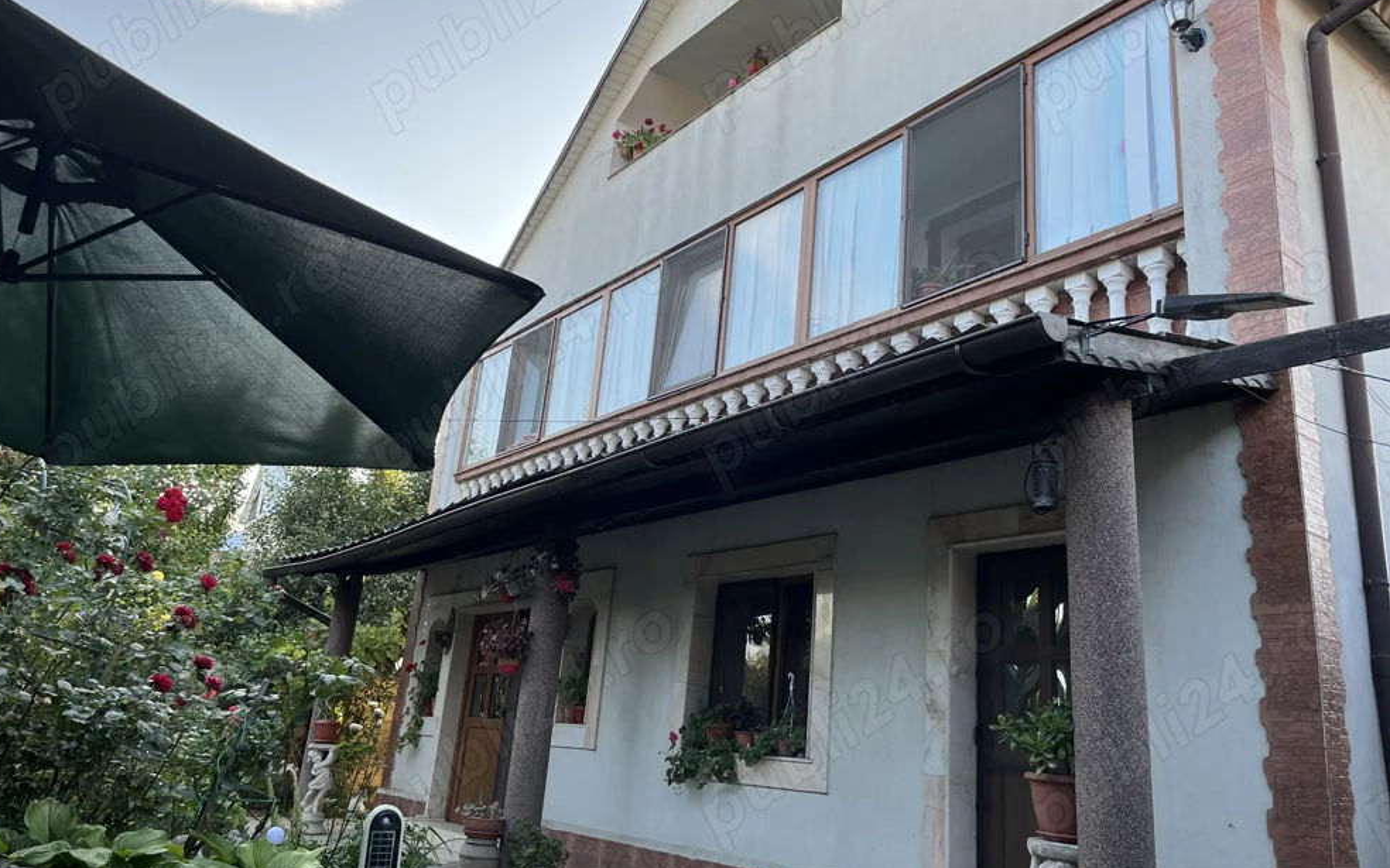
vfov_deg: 44.5
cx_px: 685
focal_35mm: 28
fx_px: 1061
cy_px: 388
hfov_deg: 66.5
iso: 50
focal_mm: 5.1
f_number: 1.6
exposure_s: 1/333
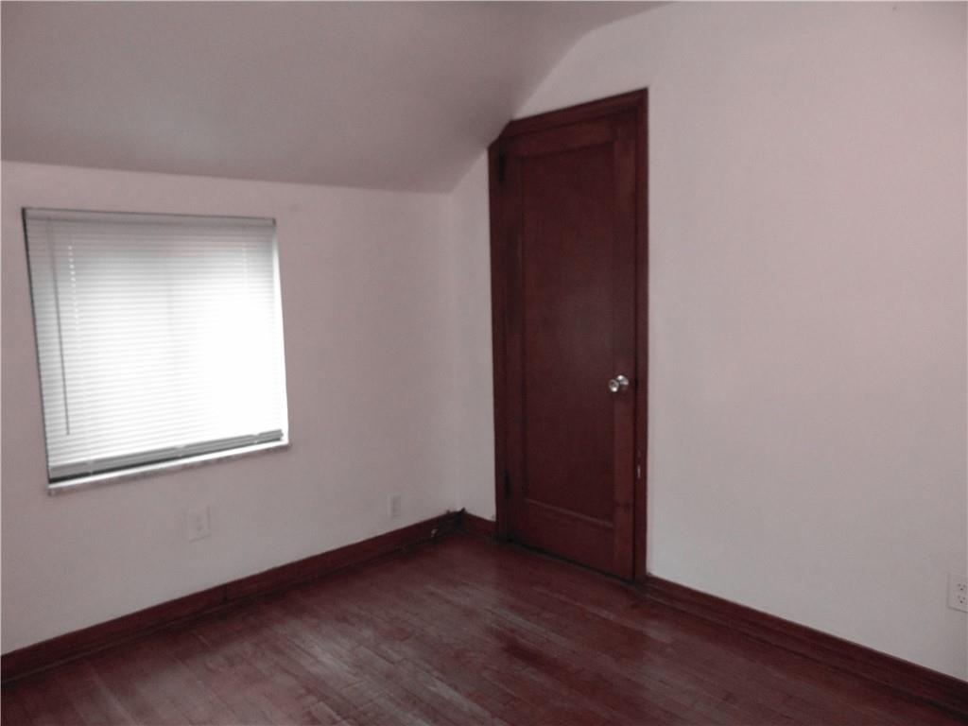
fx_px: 699
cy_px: 363
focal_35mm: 25
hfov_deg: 69.4
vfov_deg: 54.9
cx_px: 484
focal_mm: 4.5
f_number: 3
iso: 400
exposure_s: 1/30
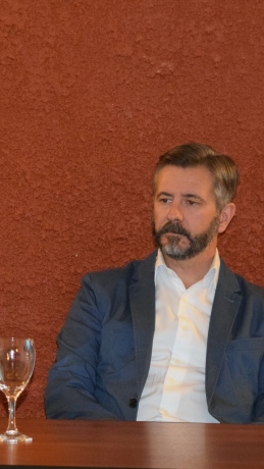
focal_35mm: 182
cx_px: -176
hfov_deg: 6.6
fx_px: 2263
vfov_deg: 11.8
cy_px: 290
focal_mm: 52
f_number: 5.6
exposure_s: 1/60
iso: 3200
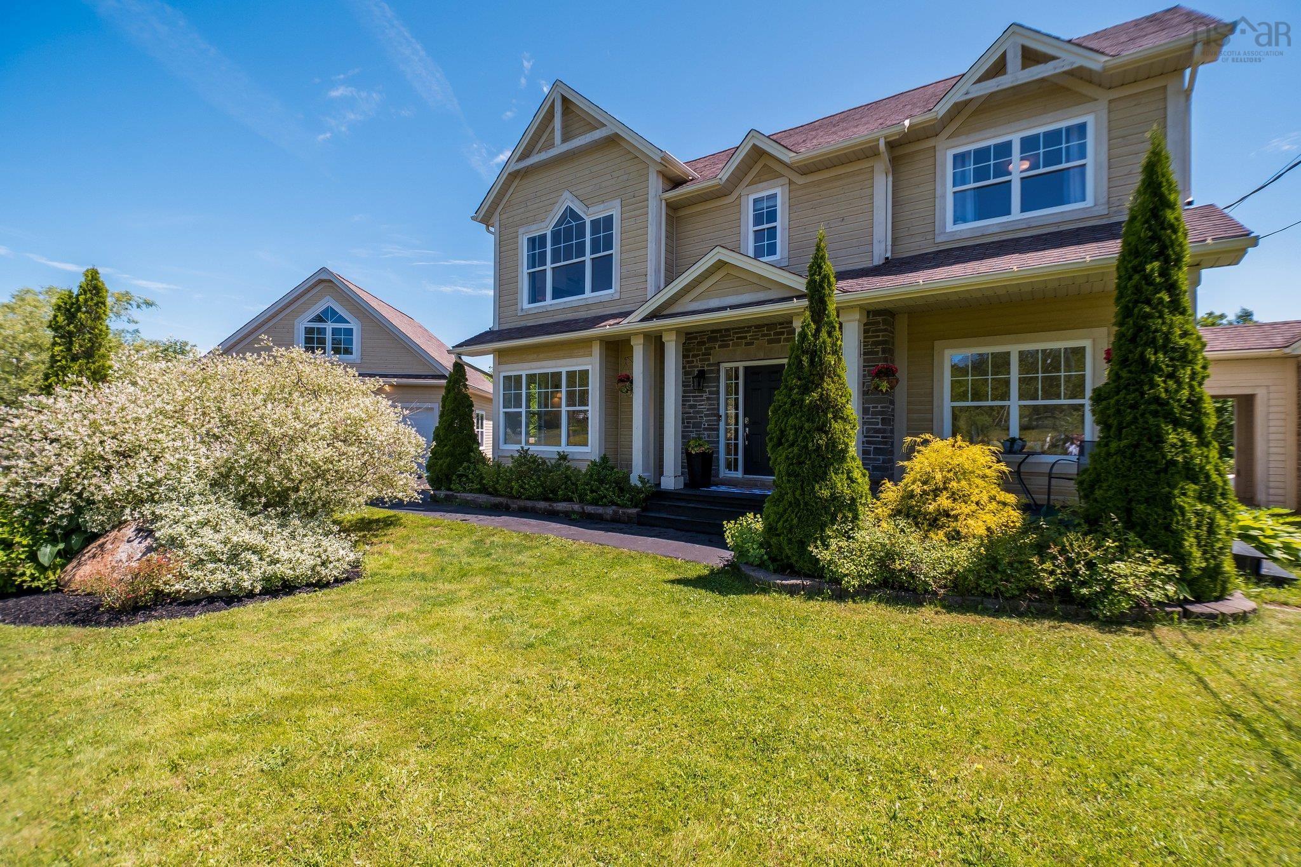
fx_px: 542
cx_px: 650
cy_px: 434
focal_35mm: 15
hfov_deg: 100.4
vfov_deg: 77.3
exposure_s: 1/2500
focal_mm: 10
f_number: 3.5
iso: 400
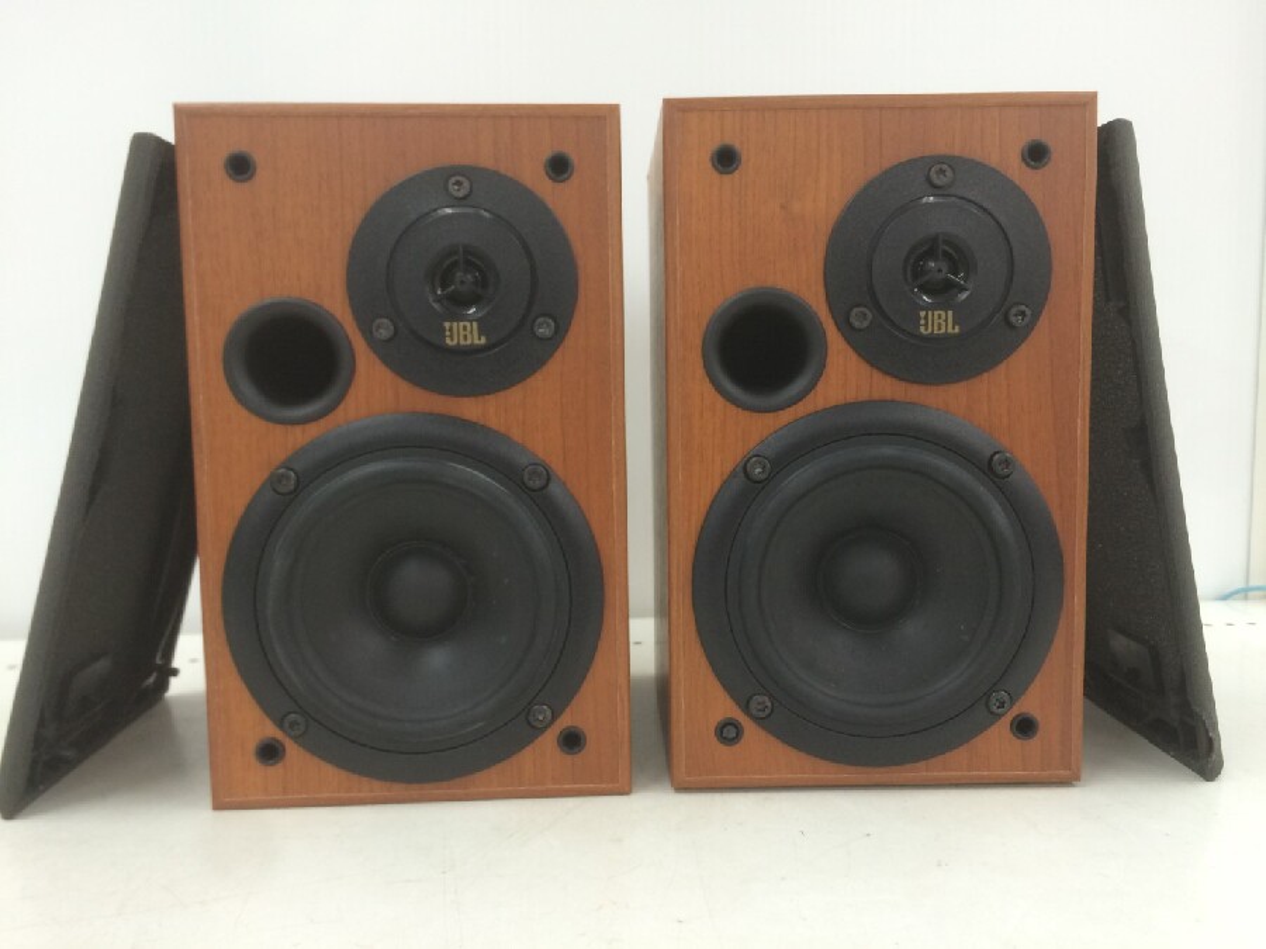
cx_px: 633
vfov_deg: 48.2
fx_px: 1061
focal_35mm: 29
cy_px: 474
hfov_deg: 61.7
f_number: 2.2
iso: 50
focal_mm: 4.15
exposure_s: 1/30
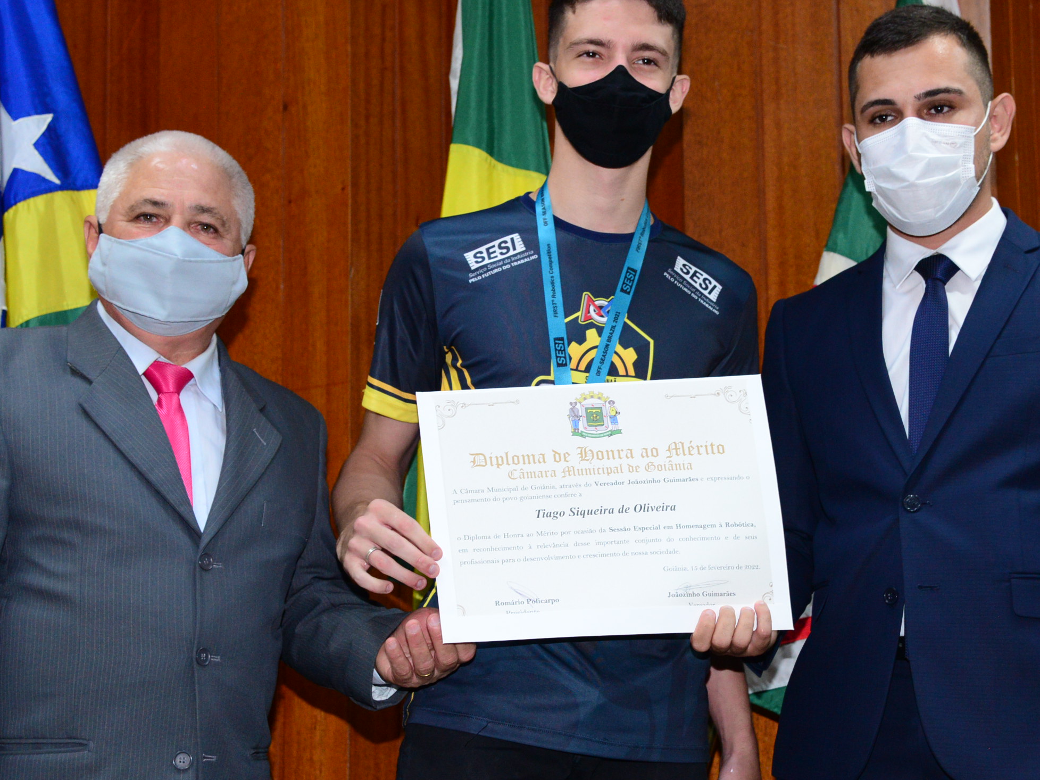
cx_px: 578
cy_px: 421
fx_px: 2223
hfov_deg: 26.3
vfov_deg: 19.9
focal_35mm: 74
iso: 2500
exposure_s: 1/125
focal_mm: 50
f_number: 4
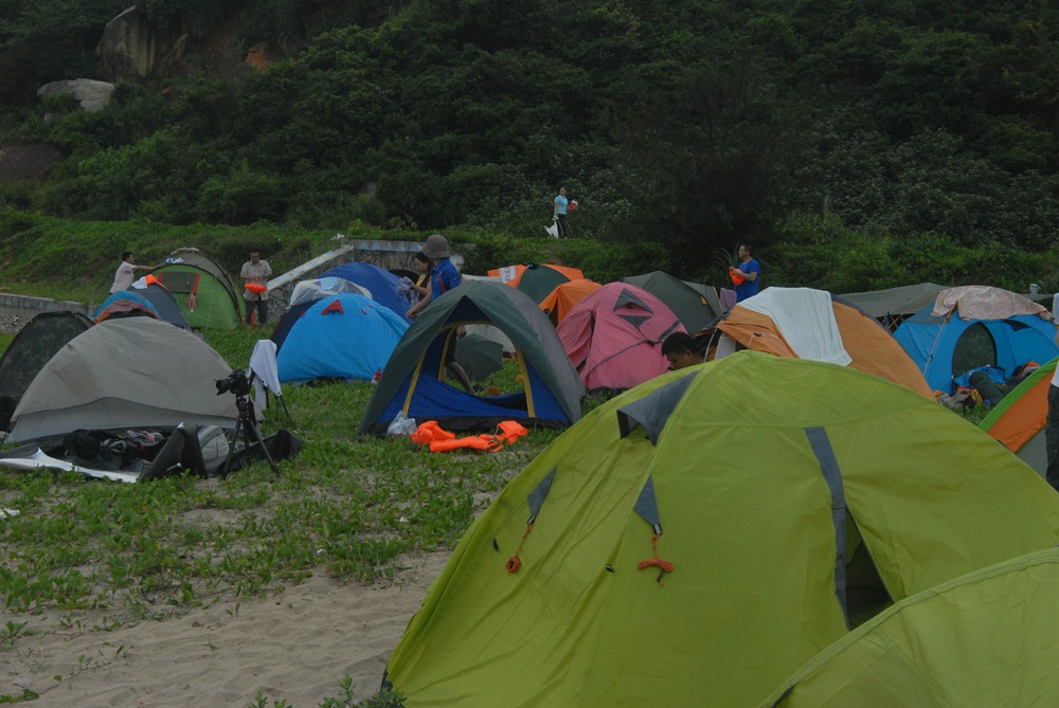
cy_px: 354
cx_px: 530
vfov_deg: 25.8
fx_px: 1546
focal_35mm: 52
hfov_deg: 37.8
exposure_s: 1/500
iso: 400
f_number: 11
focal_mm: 35
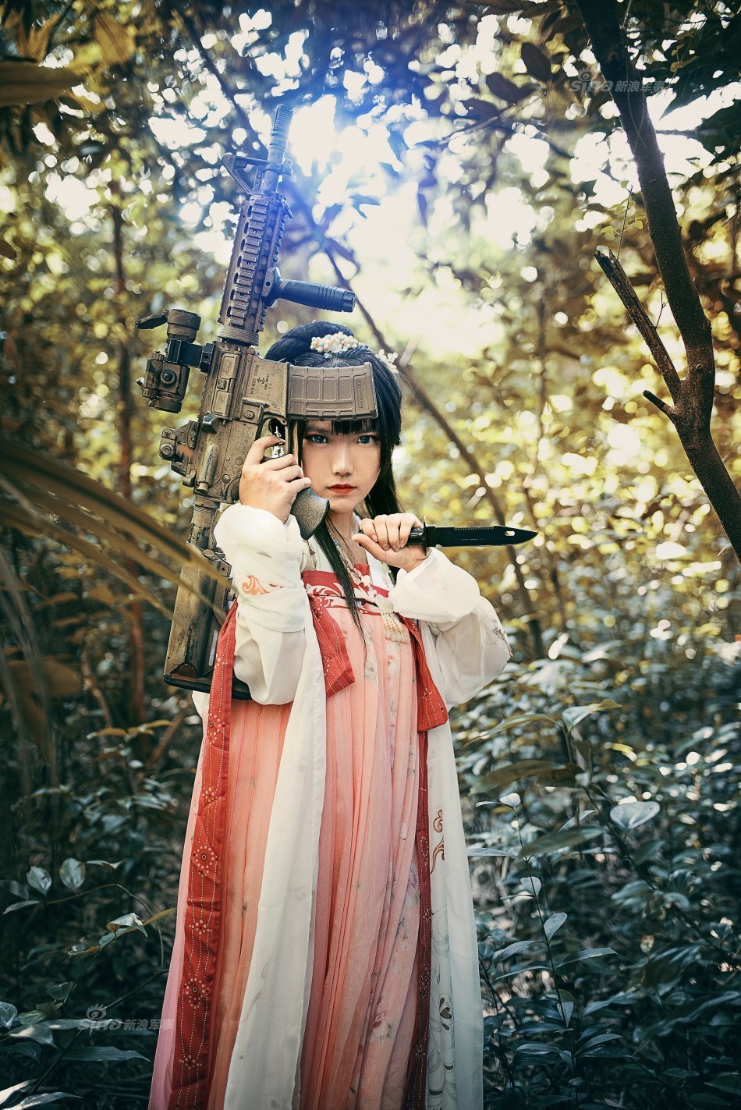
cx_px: 370
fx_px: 1079
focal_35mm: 35
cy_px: 555
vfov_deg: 54.4
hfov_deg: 37.9
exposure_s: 1/80
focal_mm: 35
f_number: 2
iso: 400
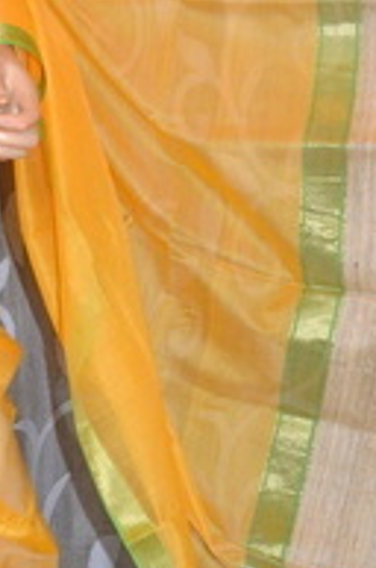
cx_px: 109
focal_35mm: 70
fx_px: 1101
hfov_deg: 19.3
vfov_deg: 28.6
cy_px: 406
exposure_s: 1/60
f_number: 3.5
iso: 1100
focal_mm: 18
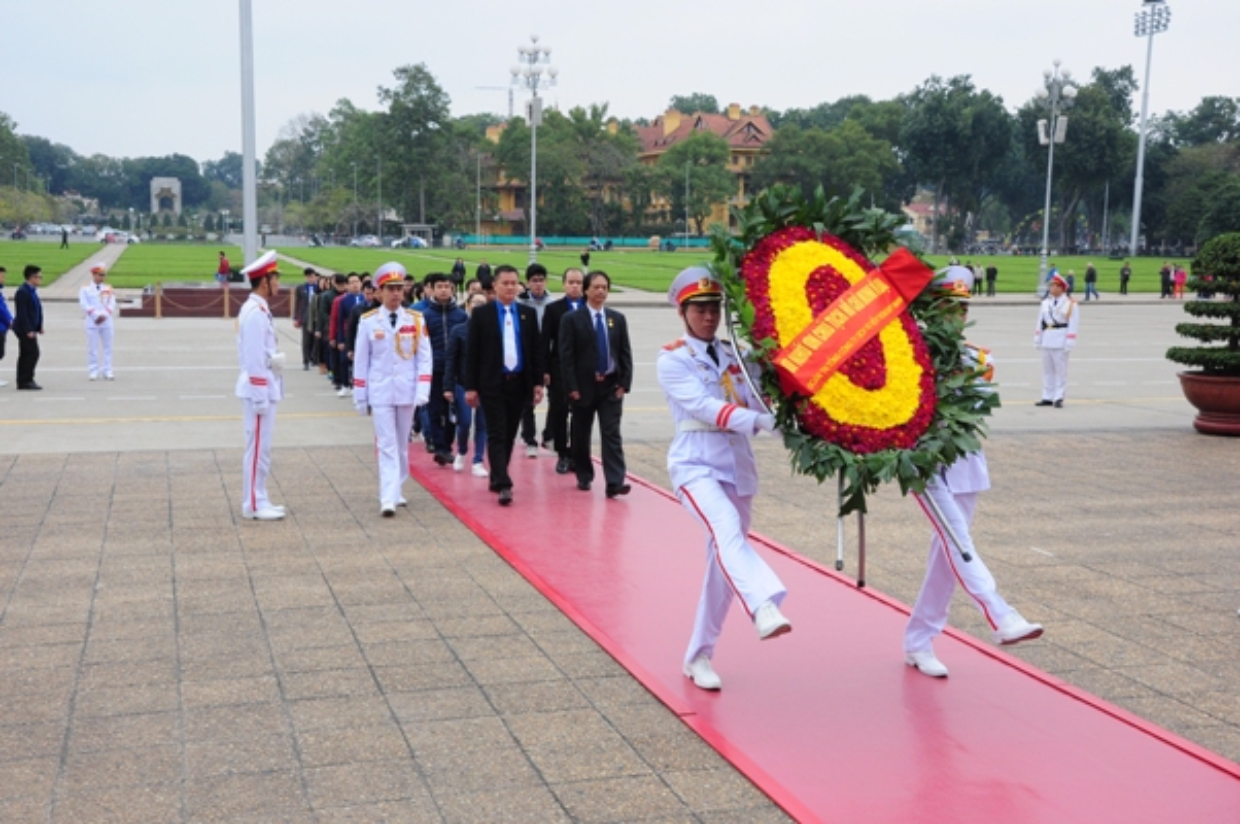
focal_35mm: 42
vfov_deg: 31.8
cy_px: 412
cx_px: 620
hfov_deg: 46.4
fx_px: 1445
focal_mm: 28
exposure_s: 1/125
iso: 500
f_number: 8
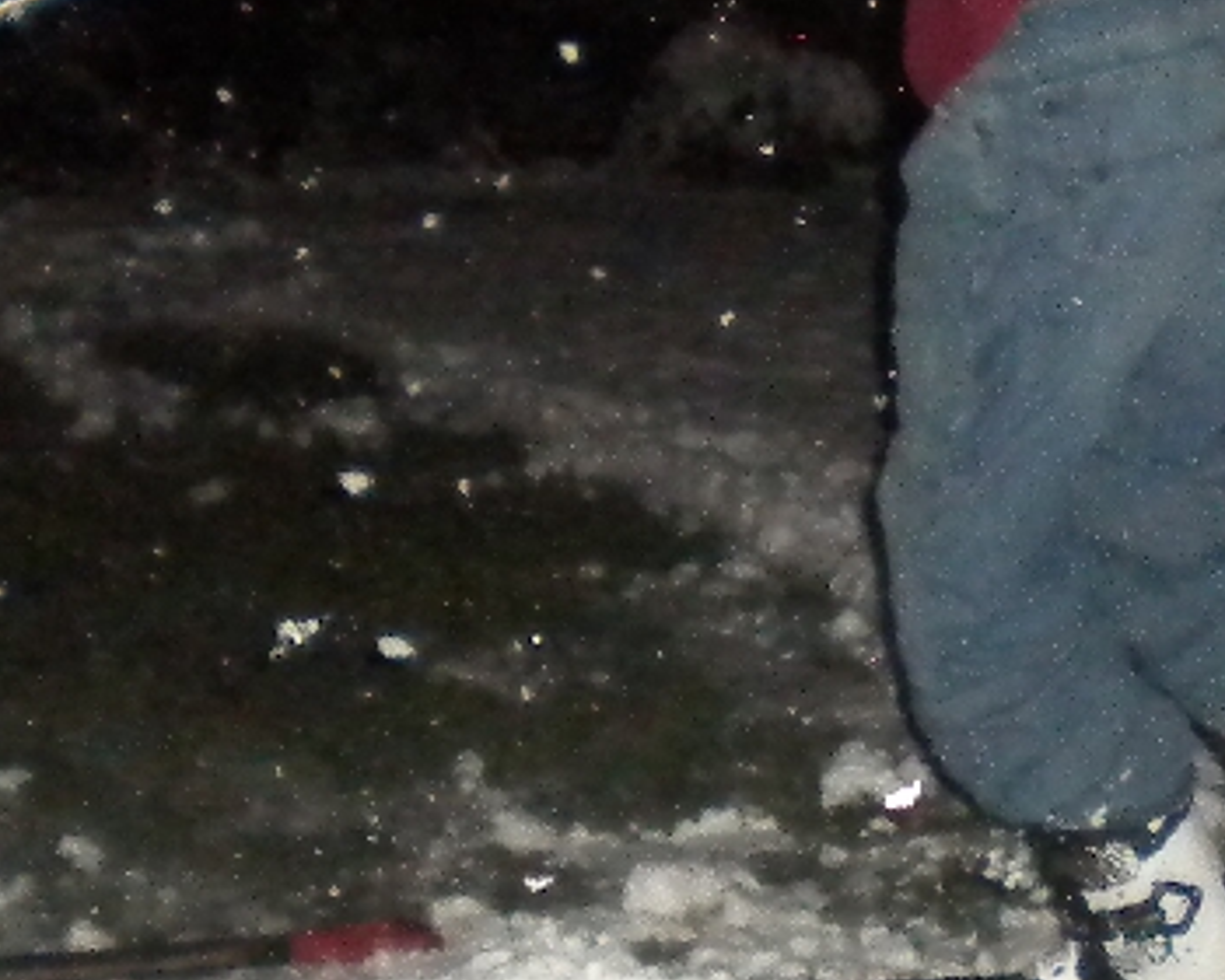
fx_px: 4713
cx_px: 1321
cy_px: 364
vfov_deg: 11.9
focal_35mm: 130
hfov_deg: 14.5
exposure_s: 1/30
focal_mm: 6.3
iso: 523
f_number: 3.1
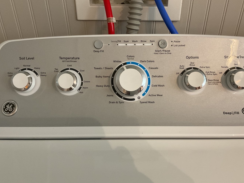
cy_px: 96
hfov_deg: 55.3
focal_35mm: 33
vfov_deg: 42.9
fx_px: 233
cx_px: 128
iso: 160
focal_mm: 3
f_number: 1.8
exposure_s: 1/60
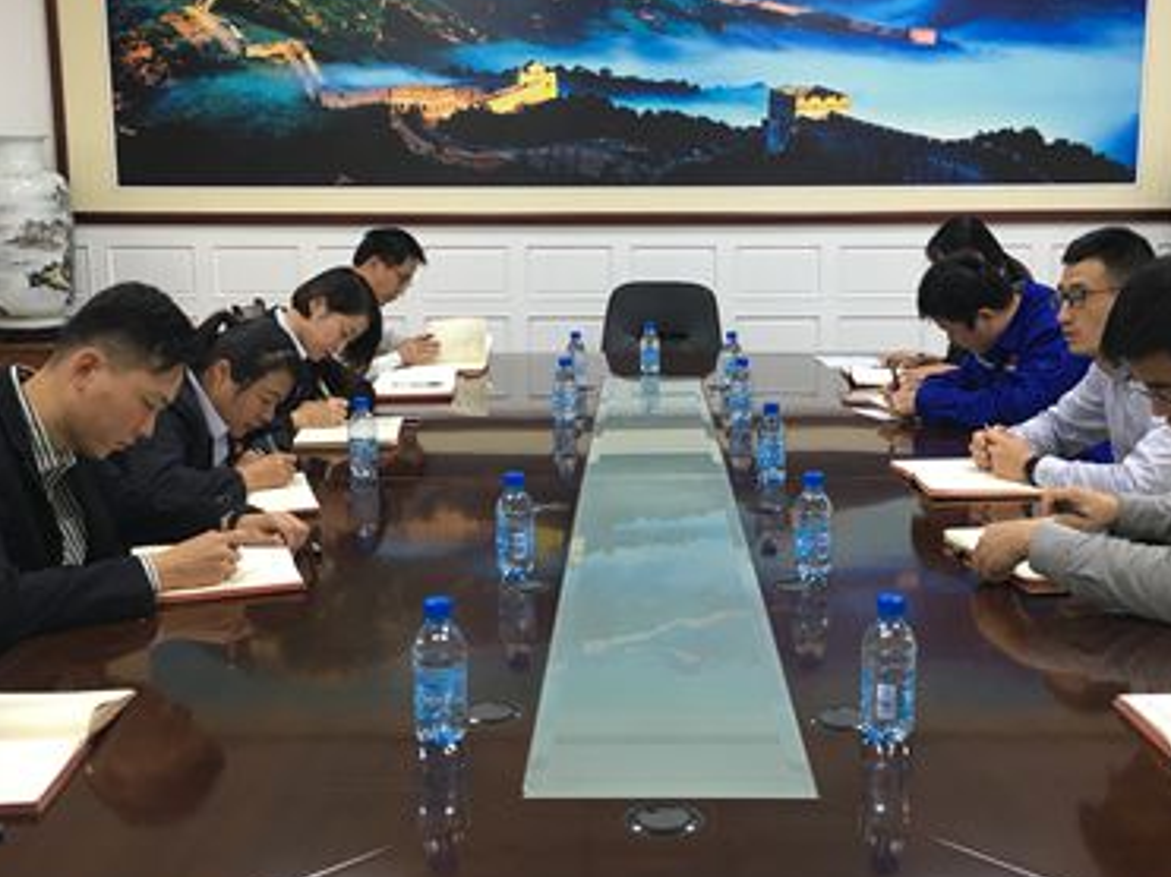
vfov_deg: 33.6
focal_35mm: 43
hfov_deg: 43.8
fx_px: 1454
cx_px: 634
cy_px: 461
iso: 32
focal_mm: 4.15
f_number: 2.2
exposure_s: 1/17
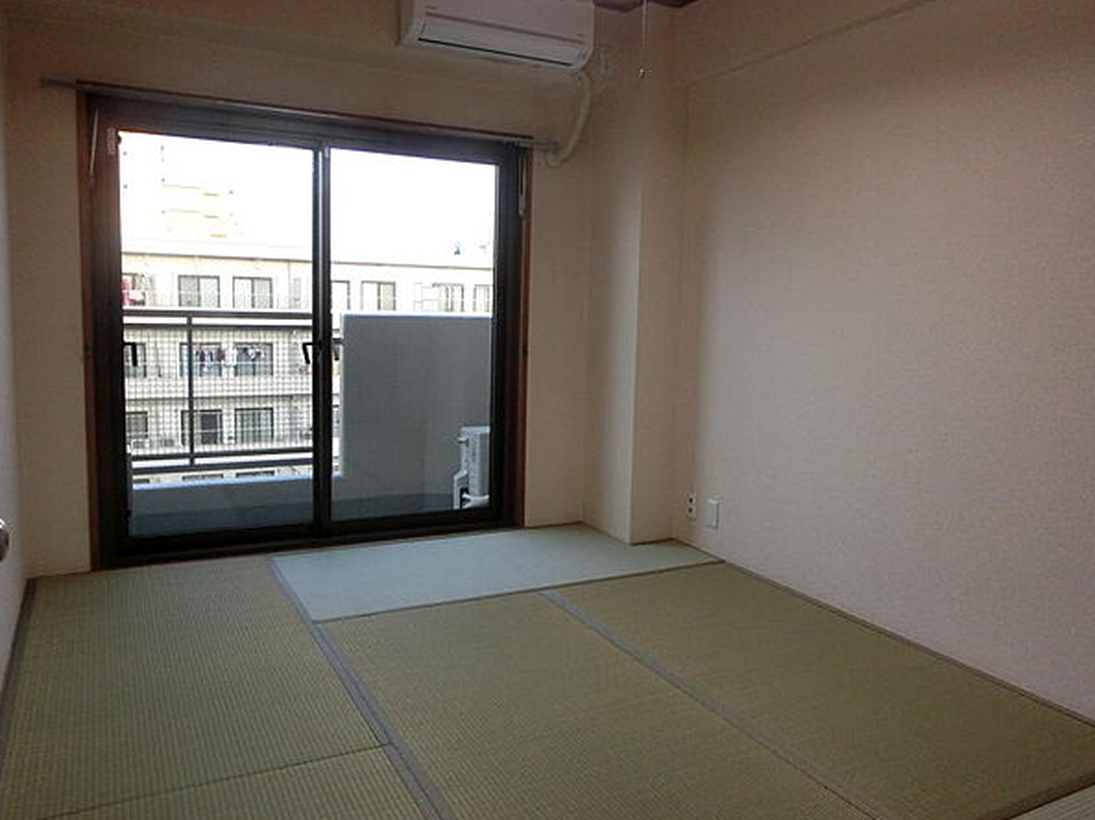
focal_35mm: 27
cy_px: 403
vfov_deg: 51.3
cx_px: 548
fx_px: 854
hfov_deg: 65.4
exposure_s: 1/125
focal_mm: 4.5
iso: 320
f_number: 3.5
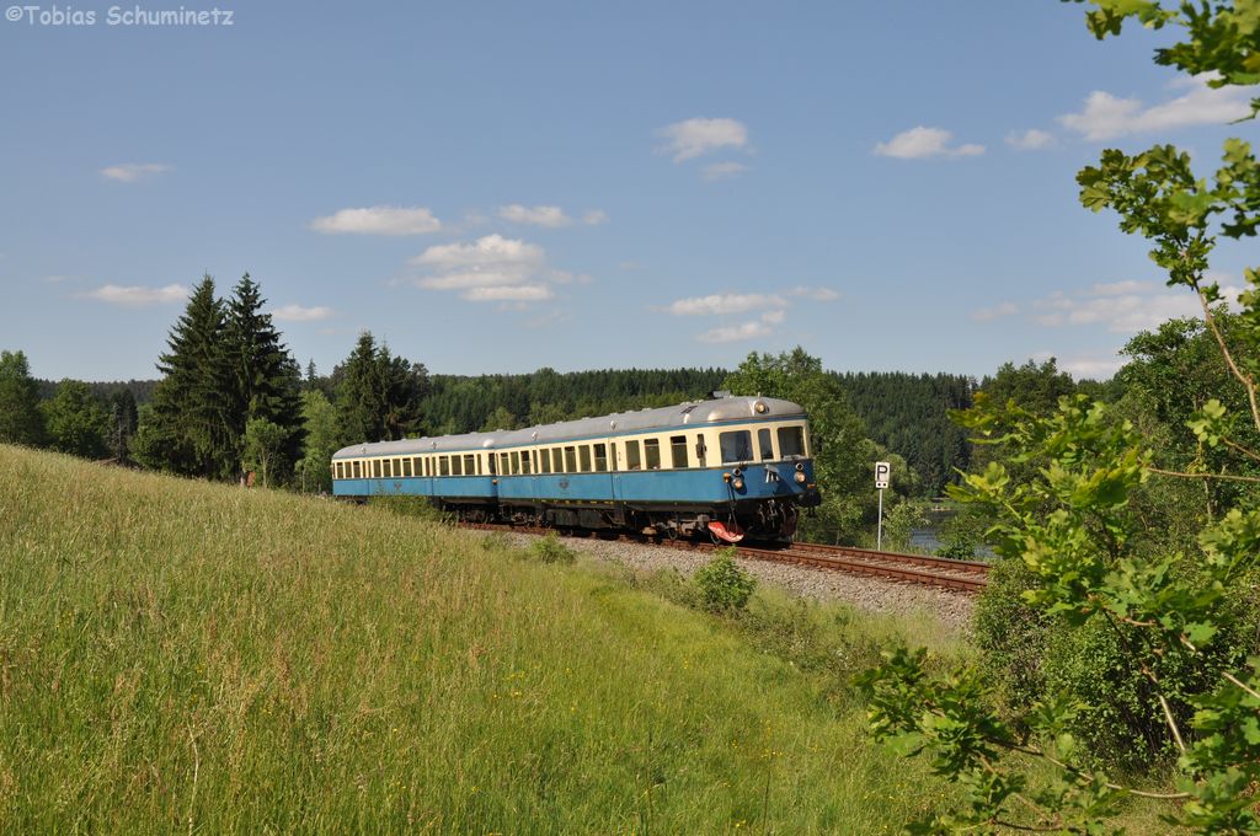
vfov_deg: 31.8
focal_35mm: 42
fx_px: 1468
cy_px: 418
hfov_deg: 46.5
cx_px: 630
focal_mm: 28
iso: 200
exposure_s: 1/500
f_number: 9
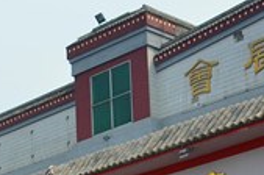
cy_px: 352
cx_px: -111
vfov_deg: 9.9
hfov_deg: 15.1
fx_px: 937
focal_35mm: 128
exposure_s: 1/250
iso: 200
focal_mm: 18
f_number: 9.5
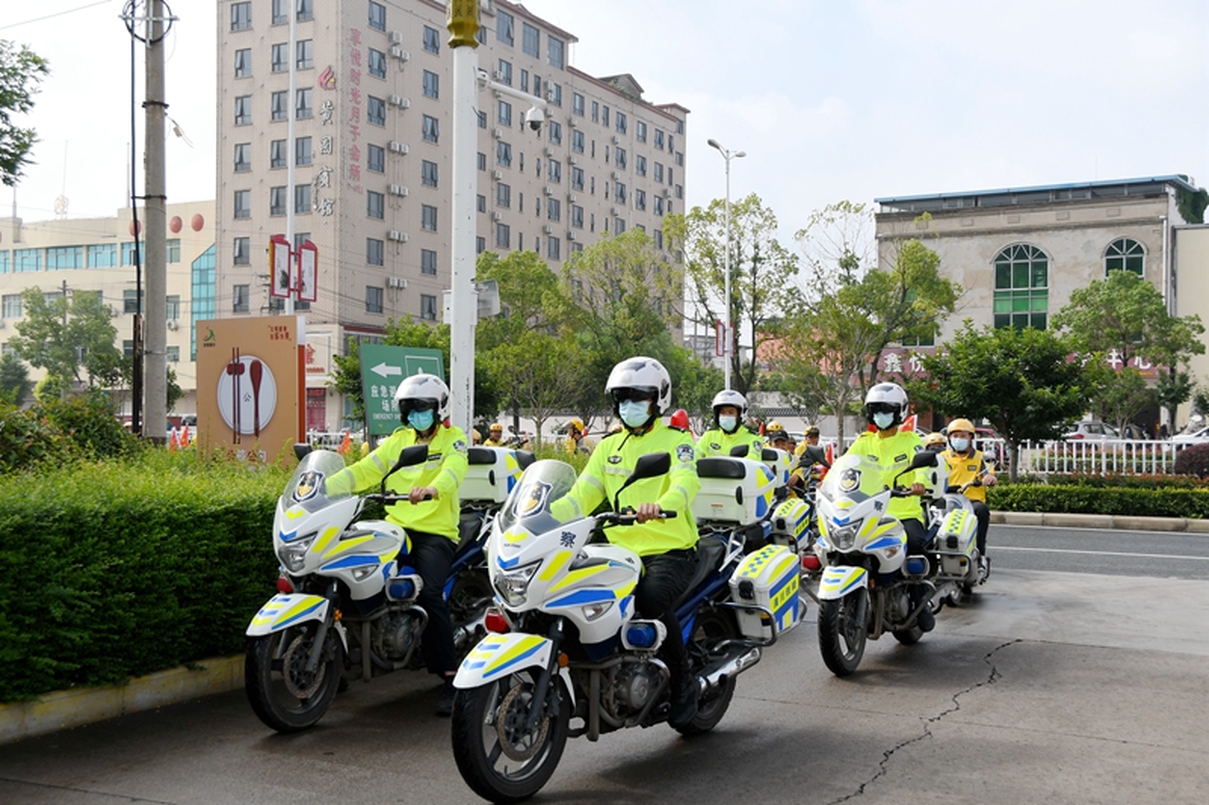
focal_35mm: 40
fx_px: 1343
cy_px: 402
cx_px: 604
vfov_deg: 33.4
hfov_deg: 48.5
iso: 250
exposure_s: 1/1250
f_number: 5.6
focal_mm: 27
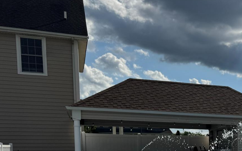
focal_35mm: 60
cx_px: 278
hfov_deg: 29.9
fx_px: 396
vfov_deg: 20.3
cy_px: 179
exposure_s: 1/12346
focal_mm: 6.76
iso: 80
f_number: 1.78
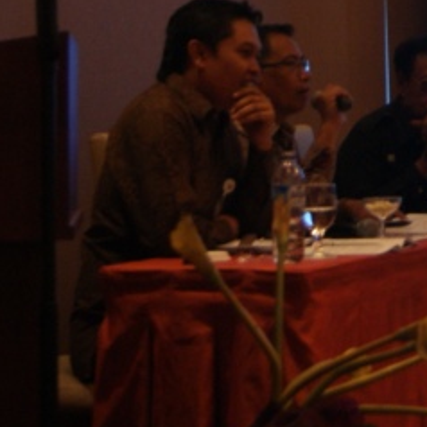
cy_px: -24
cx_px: 596
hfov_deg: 11.0
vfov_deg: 11.2
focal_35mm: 154
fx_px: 2149
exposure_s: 1/20
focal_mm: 28
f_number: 4.5
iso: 400
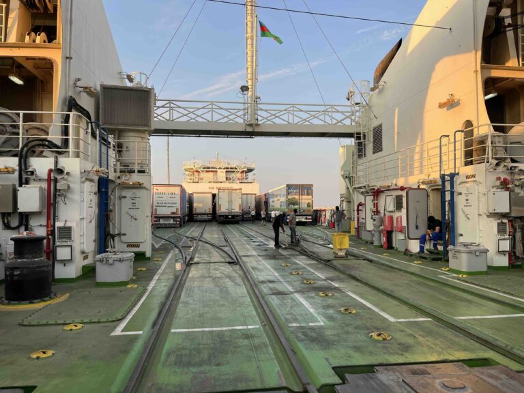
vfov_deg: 53.1
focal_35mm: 26
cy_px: 196
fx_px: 394
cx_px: 262
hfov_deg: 67.3
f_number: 1.6
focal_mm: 5.1
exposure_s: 1/484
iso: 50
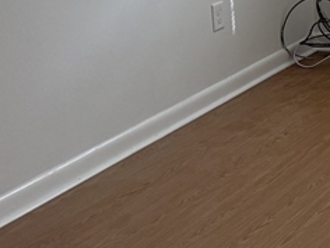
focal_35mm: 104
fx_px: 991
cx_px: 696
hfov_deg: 14.8
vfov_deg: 13.4
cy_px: -129
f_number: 1.78
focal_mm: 6.76
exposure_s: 1/140
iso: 100
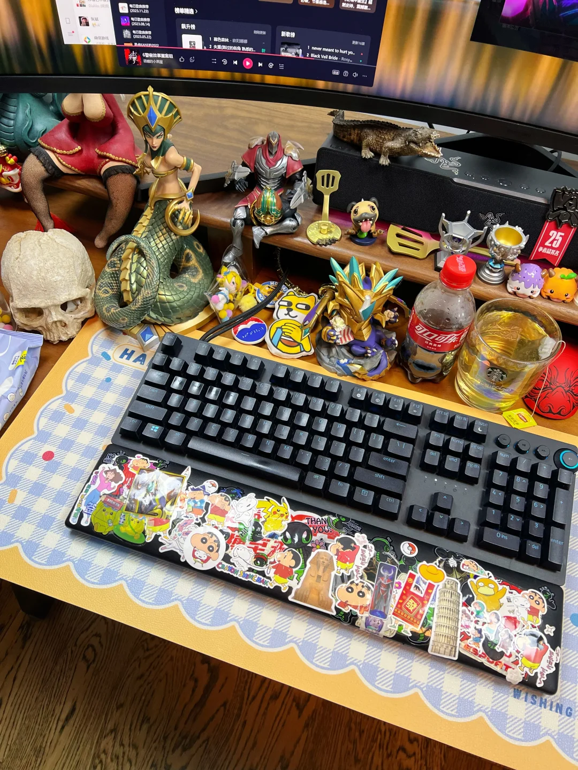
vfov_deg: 67.3
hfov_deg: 53.1
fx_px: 579
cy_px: 385
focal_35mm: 26
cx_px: 289
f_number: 1.5
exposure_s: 1/121
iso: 100
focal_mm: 5.7
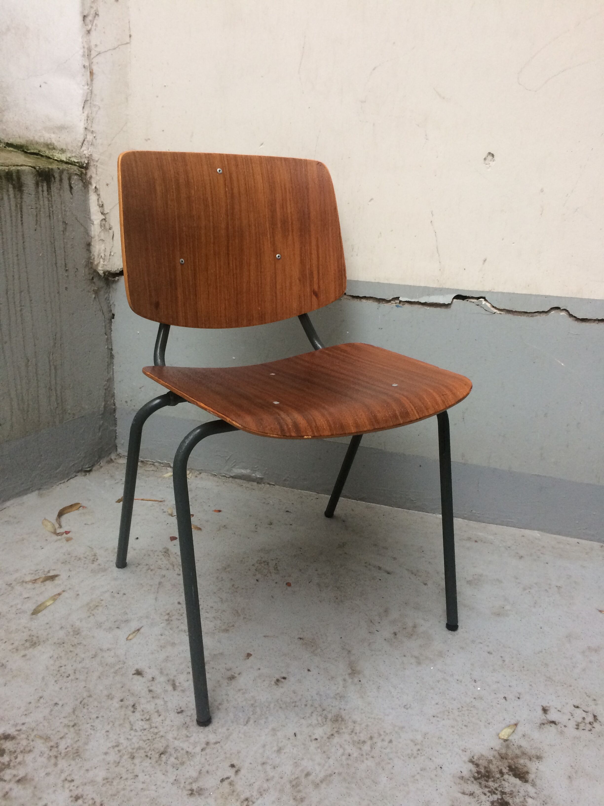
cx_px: 302
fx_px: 675
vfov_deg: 61.7
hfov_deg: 48.2
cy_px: 403
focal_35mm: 29
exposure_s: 1/33
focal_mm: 4.15
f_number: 2.2
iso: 80
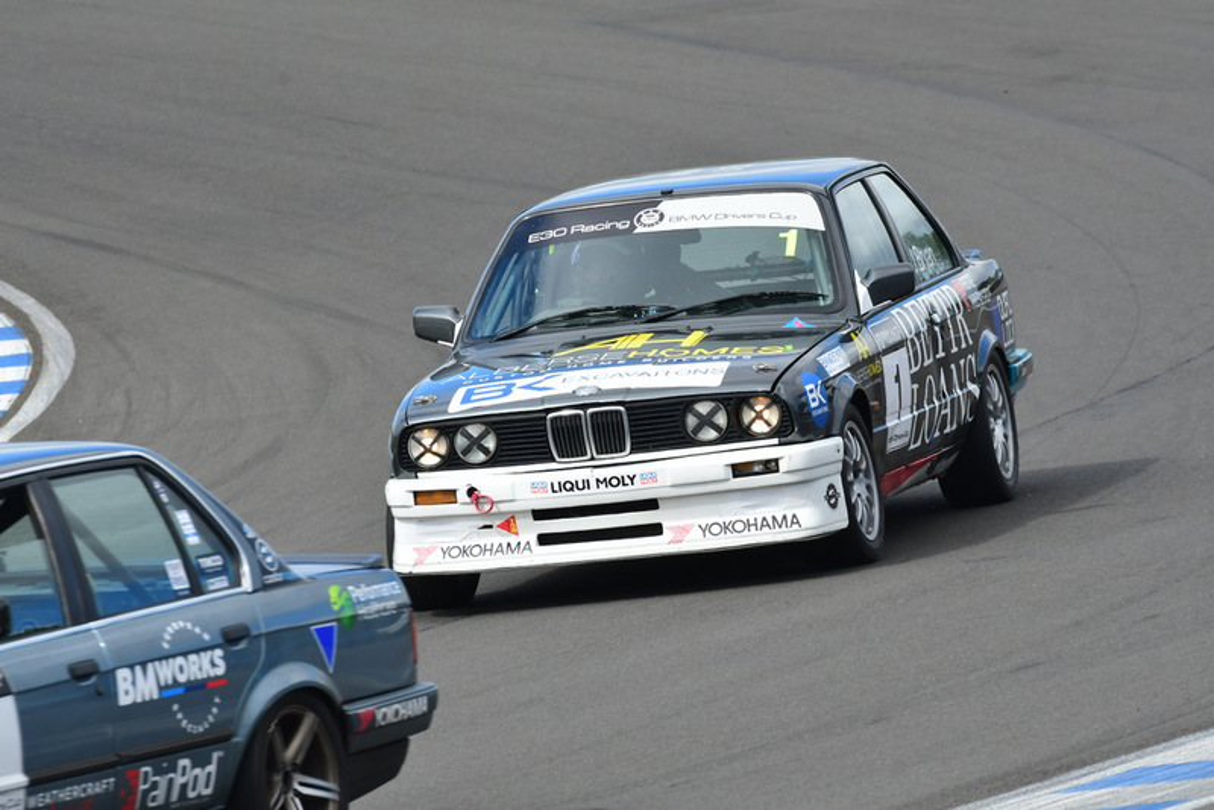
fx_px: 19228
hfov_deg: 3.6
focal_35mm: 570
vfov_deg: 2.4
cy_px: 405
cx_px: 607
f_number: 10
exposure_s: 1/640
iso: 640
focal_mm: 380
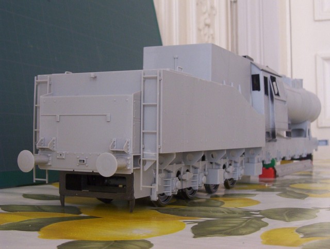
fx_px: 573
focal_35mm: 60
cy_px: 124
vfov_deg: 24.5
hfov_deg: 32.1
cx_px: 165
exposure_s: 1/10.3
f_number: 4.45
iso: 100
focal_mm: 7.7
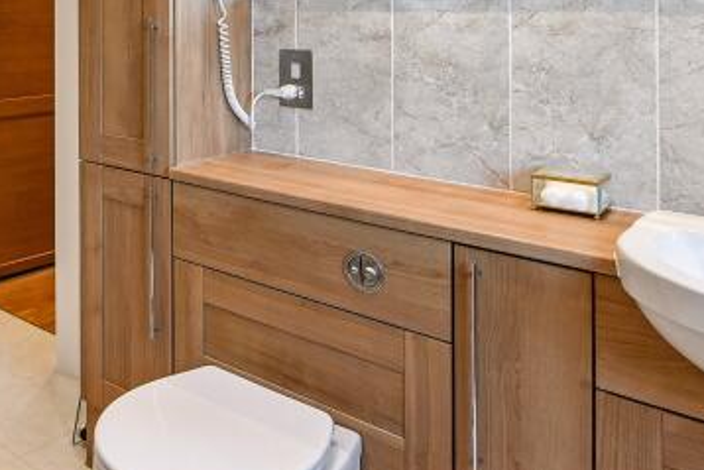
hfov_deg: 40.2
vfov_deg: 31.1
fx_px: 782
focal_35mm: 40
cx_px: -51
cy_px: 8
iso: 400
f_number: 7.1
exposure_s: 1/40
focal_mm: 14
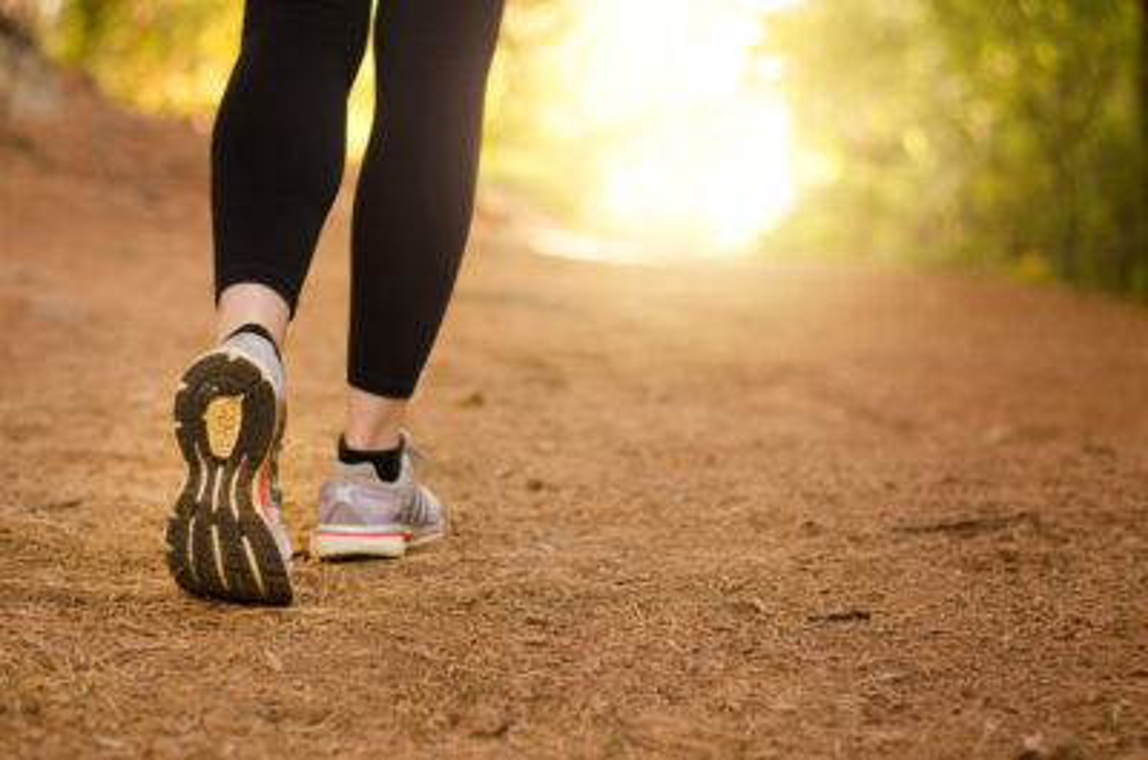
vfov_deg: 18.1
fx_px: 2387
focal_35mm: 75
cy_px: 380
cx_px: 574
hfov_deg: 27.0
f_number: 2.2
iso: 160
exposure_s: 1/200
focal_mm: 50
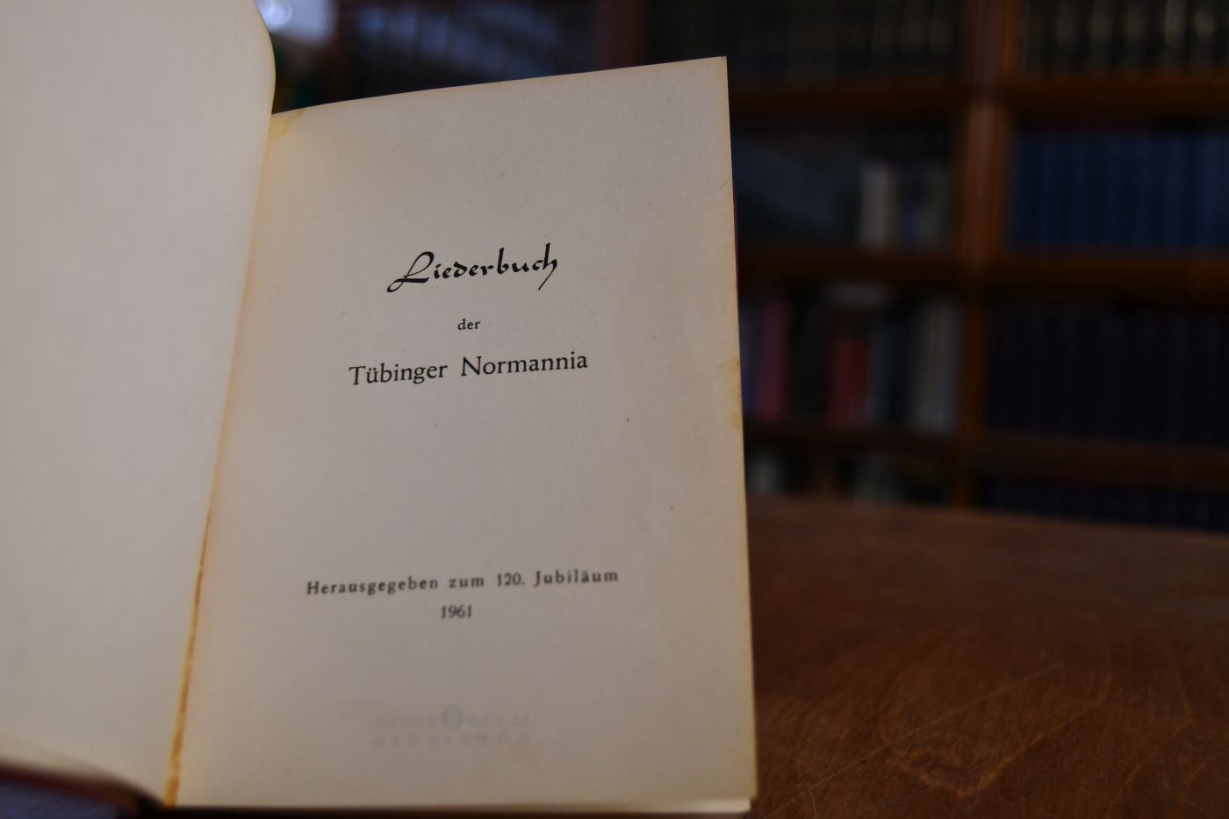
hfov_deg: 49.6
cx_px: 614
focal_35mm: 39
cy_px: 410
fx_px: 1331
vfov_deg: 34.2
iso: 800
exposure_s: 1/200
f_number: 4
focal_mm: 26
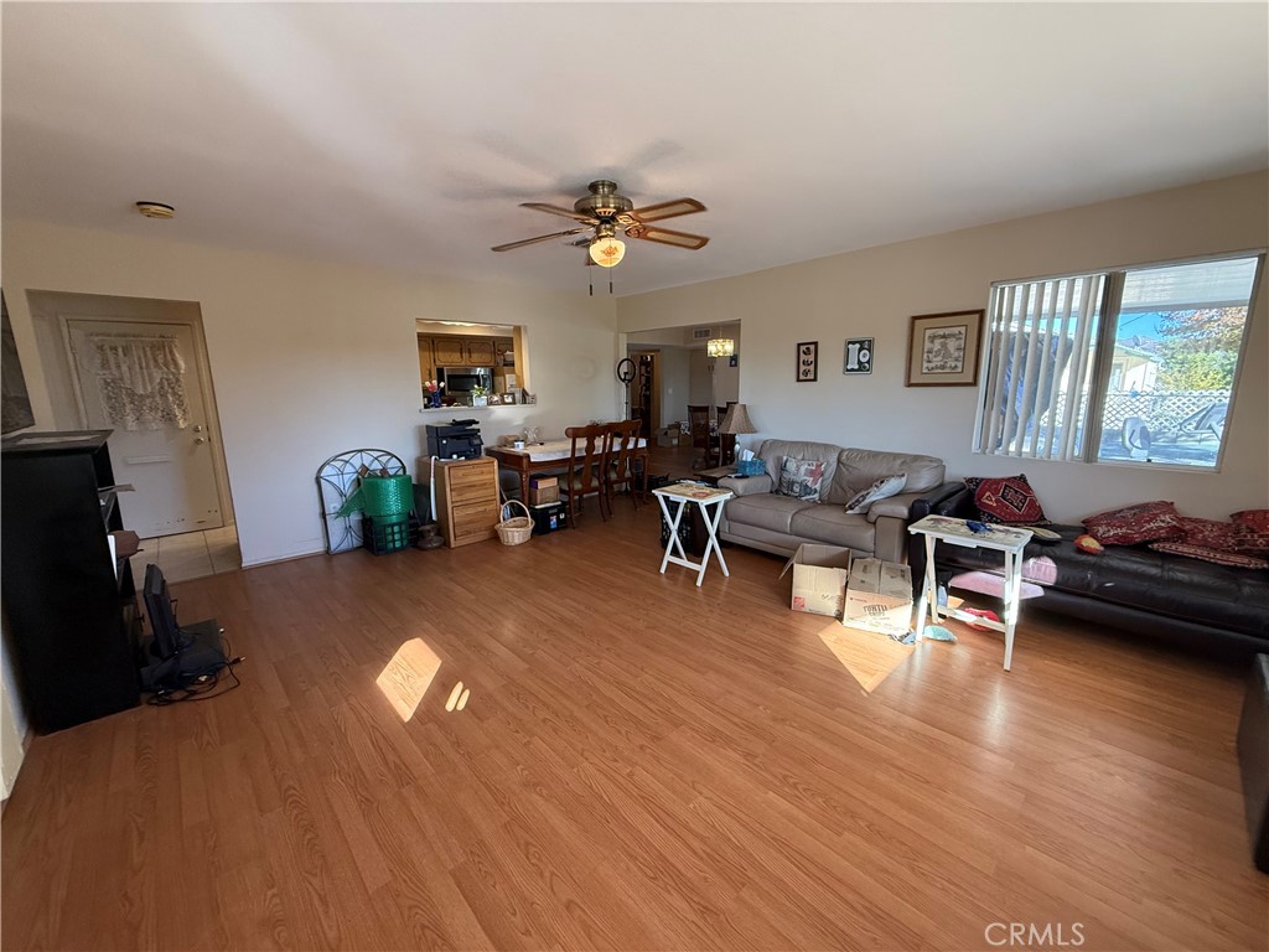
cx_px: 634
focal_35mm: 14
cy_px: 476
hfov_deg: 102.1
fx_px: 513
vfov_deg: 85.7
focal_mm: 2.22
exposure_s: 1/99
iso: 320
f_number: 2.2
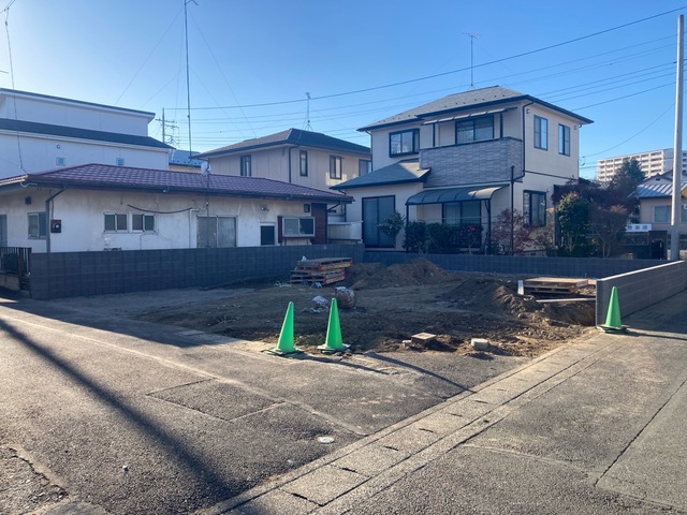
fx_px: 556
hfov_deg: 63.4
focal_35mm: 28
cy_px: 258
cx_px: 344
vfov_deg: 49.7
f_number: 1.8
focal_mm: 3.99
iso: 20
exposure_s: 1/906
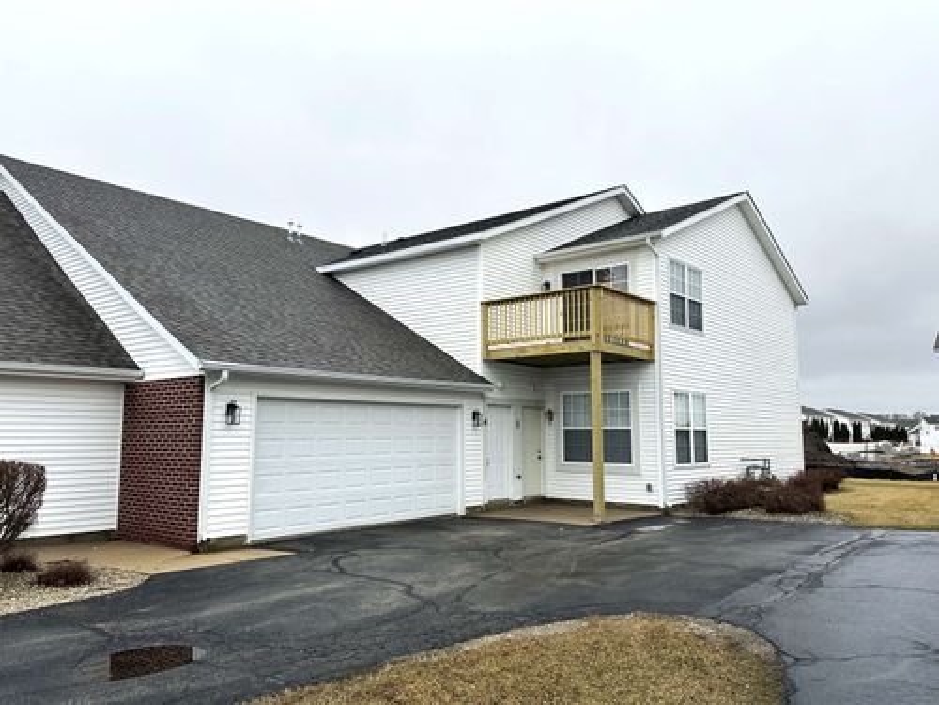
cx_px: 470
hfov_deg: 67.3
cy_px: 352
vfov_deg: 53.1
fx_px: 705
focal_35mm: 26
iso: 80
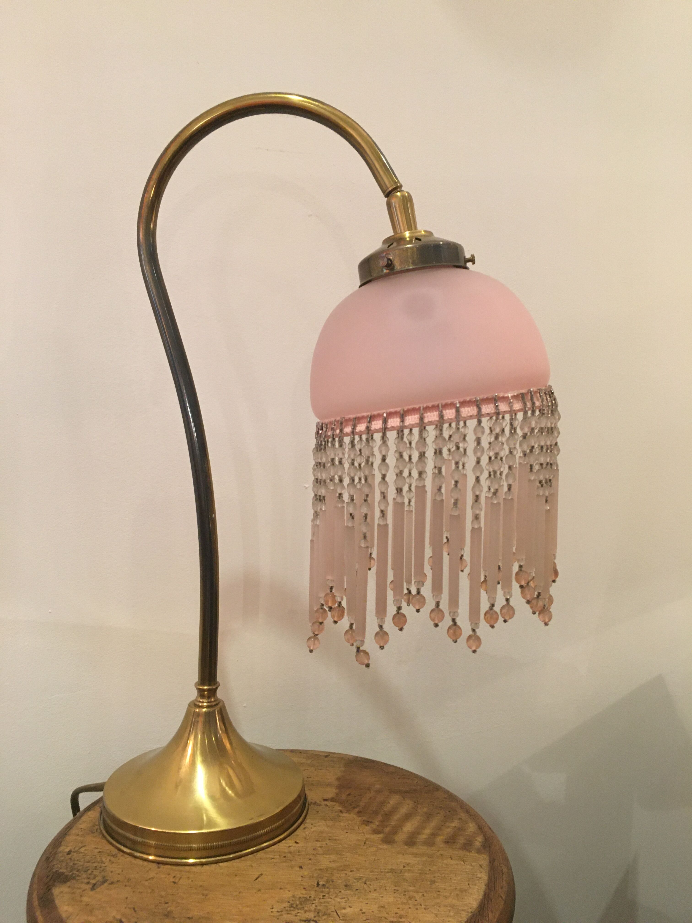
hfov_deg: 48.2
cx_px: 346
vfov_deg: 61.7
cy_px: 462
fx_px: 773
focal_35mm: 29
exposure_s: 1/33
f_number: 2.2
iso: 200
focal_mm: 4.15
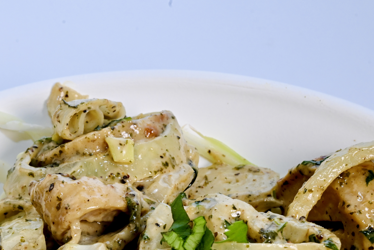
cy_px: 271
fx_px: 1673
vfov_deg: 8.5
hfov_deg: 12.6
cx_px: -3
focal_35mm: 161
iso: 800
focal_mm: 69
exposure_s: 1/80
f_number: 20
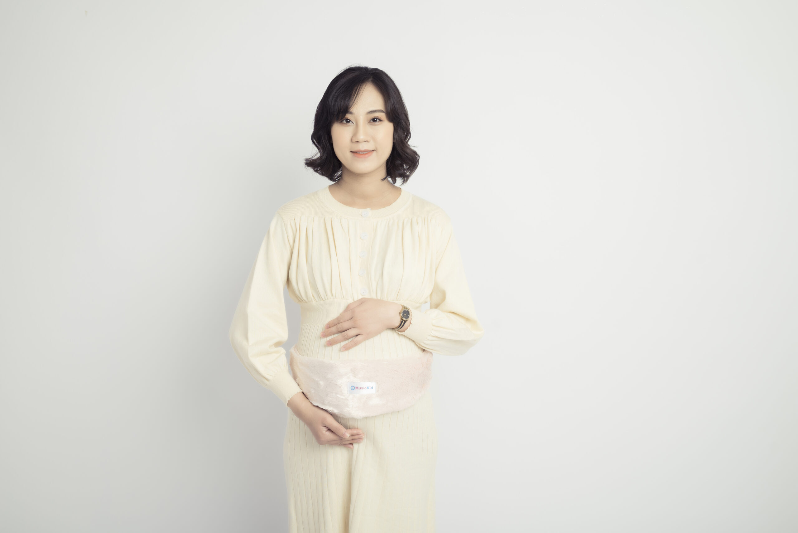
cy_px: 266
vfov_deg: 27.0
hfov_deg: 39.6
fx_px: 1109
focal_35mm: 50
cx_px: 399
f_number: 6.3
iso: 200
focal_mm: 50
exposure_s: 1/160
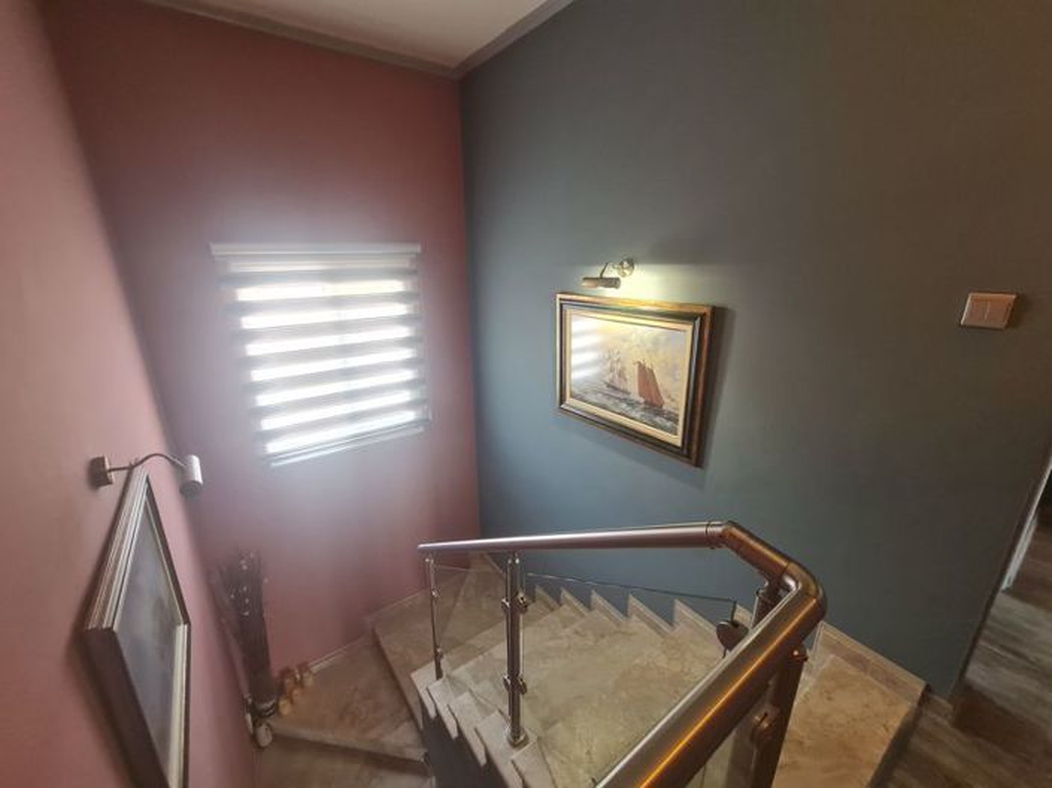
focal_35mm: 13
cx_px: 526
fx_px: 395
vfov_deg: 89.9
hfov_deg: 106.2
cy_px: 394
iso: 320
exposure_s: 1/33
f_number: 2.2
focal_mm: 2.2
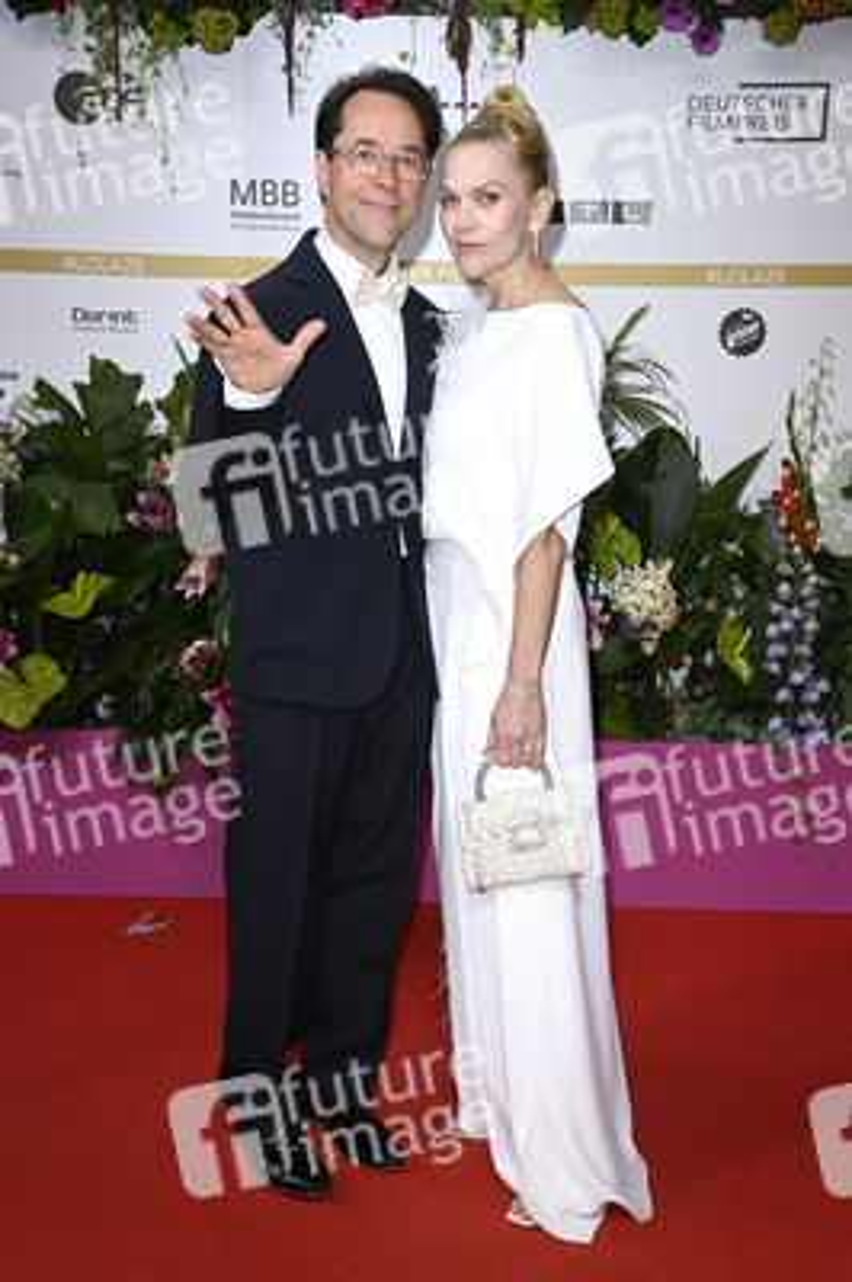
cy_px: 641
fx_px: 1849
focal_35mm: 52
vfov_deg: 38.2
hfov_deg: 25.9
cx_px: 426
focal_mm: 52
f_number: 6.3
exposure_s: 1/250
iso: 640
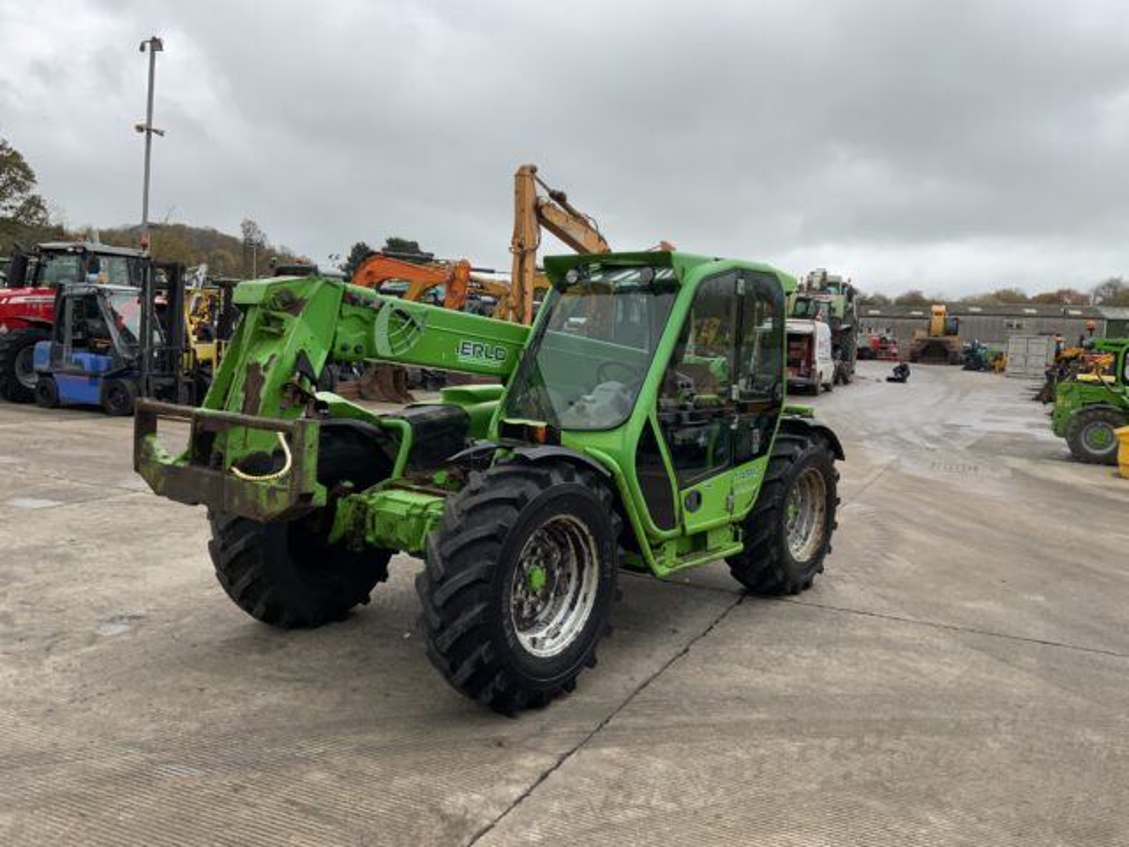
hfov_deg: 61.7
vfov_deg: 48.2
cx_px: 564
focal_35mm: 29
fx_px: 946
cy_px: 424
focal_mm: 3
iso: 16
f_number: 1.8
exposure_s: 1/370
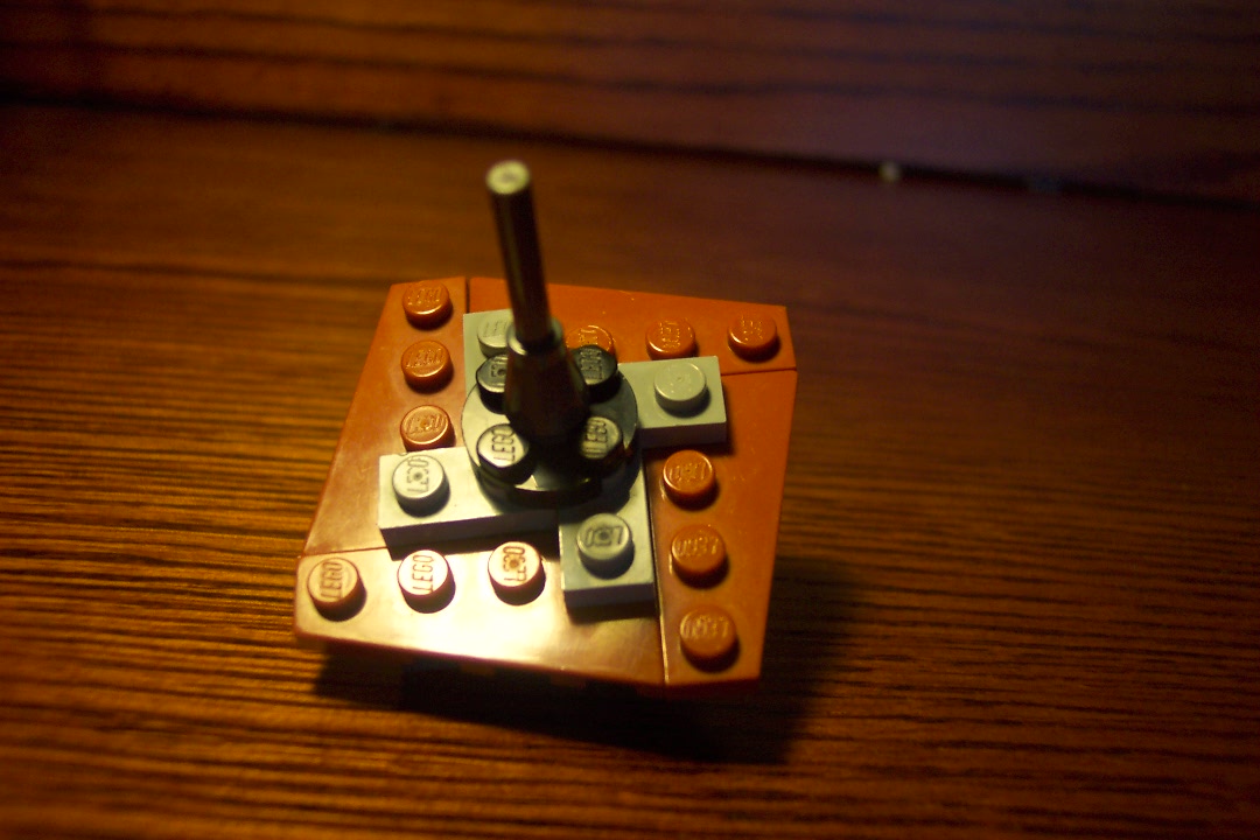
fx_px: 1330
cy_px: 420
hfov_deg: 50.7
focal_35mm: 38
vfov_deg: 35.1
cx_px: 630
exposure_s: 1/90
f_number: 2.8
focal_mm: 8
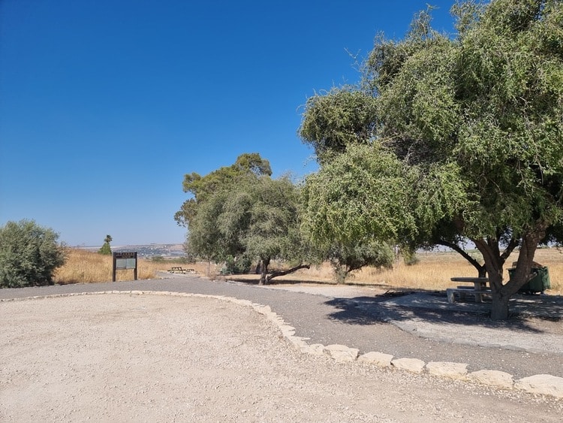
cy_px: 212
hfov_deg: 71.6
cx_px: 282
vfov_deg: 56.8
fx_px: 390
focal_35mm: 24
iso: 50
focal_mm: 6.7
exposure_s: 1/1538
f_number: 1.8
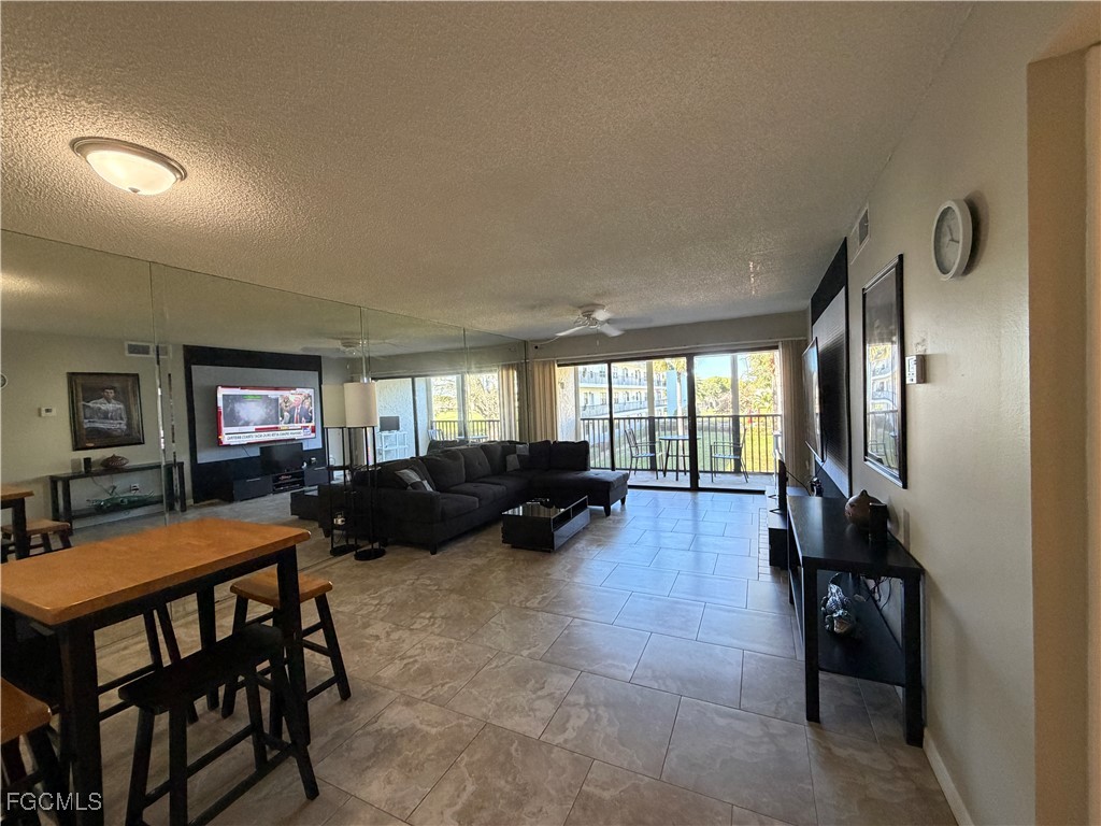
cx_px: 550
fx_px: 445
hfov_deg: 102.1
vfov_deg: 85.7
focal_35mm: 14
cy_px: 413
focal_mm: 2.22
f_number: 2.2
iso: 320
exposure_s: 1/60
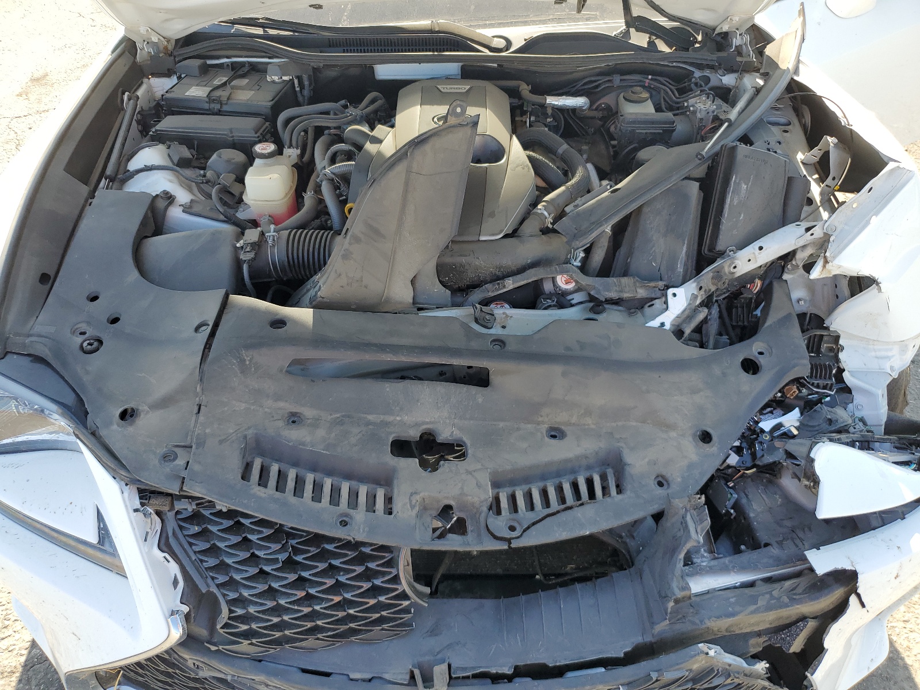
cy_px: 345
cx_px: 460
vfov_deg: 53.1
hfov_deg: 67.3
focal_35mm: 26
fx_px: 691
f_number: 1.5
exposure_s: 1/588
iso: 50
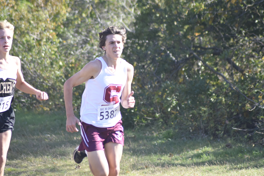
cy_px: 88
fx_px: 3300
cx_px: 132
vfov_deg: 3.1
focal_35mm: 450
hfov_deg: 4.6
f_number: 5.6
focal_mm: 300
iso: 640
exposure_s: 1/640
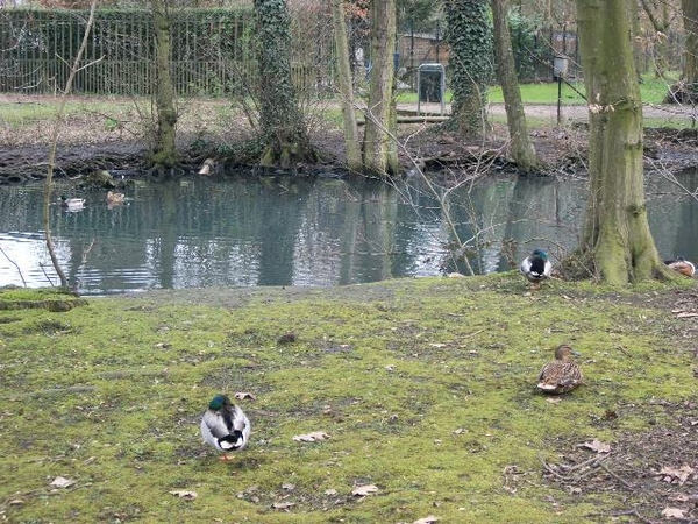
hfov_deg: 25.3
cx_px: 349
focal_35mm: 77
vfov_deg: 19.1
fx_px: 1553
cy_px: 262
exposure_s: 1/80
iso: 80
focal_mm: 13.7
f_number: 4.6
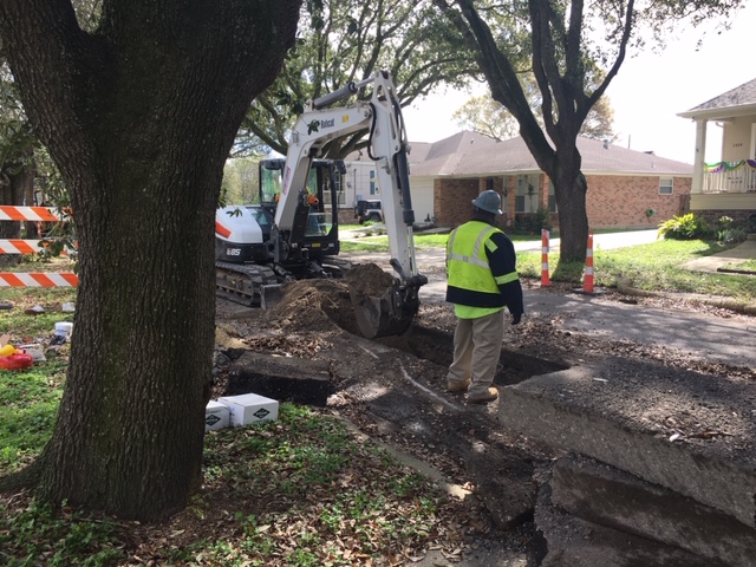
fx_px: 633
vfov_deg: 48.2
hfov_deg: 61.7
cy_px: 284
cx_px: 378
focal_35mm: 29
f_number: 2.2
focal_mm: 4.15
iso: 25
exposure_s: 1/411
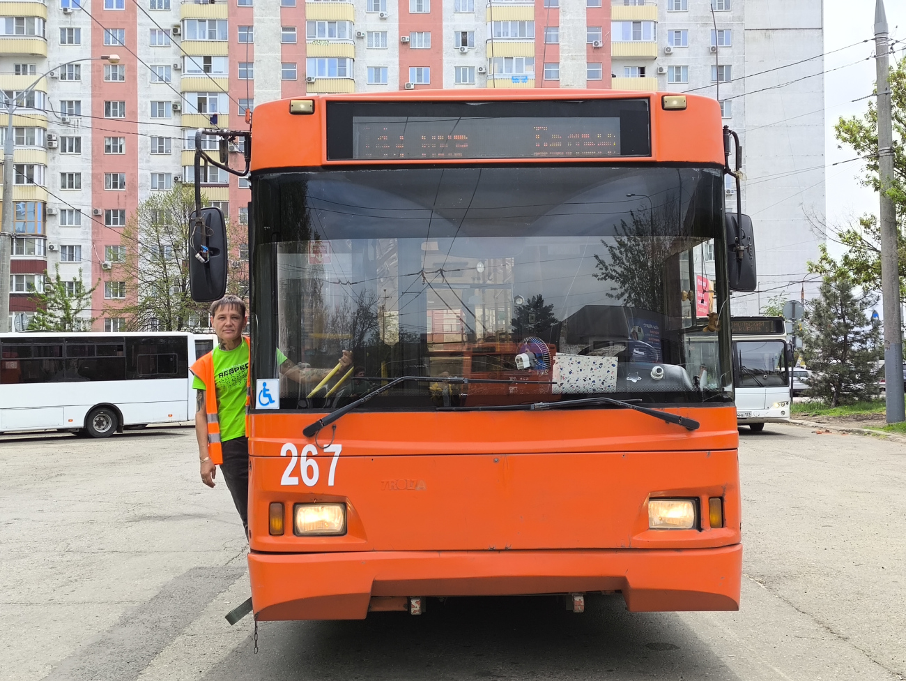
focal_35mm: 44
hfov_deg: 42.9
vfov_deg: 32.9
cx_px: 453
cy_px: 340
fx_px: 1152
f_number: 1.7
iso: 50
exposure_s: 1/1081
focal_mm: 4.71
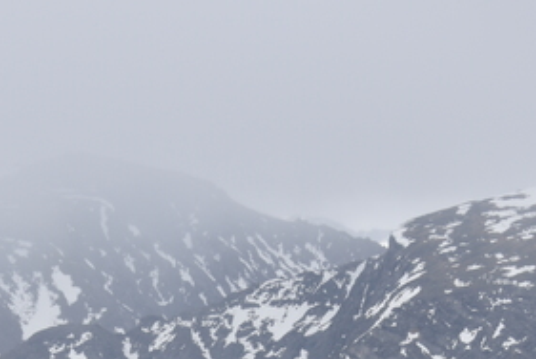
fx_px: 4412
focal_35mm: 296
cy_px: 689
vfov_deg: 4.6
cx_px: 240
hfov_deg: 7.0
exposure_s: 1/250
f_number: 8
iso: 100
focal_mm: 65
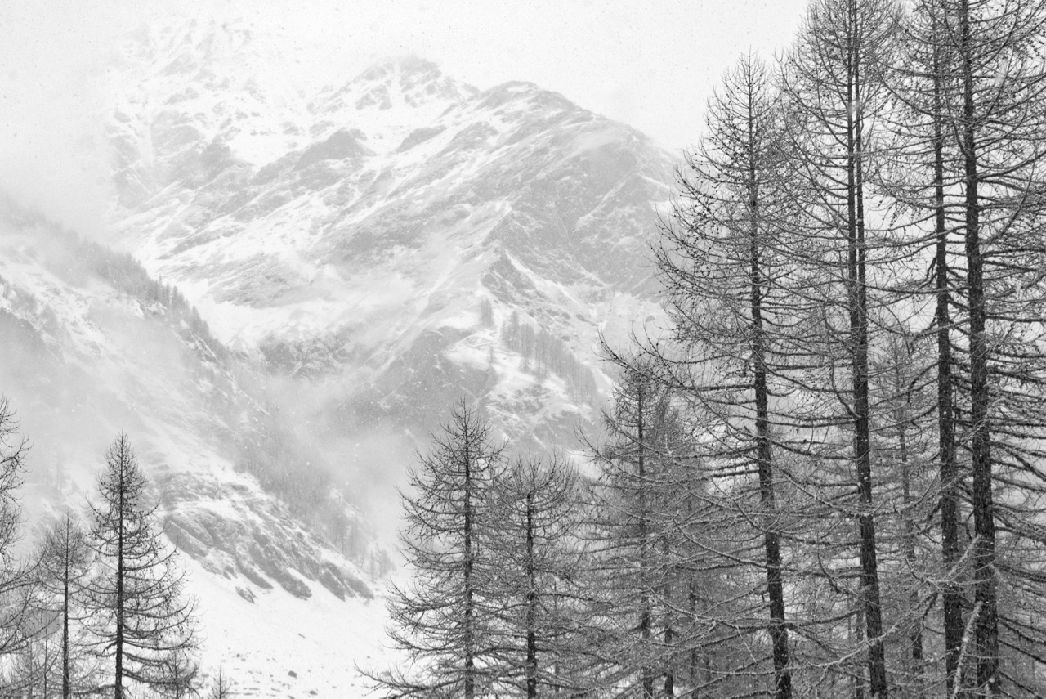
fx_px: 1017
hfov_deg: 54.4
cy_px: 350
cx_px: 523
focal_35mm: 35
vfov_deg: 37.9
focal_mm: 35
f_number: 11
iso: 400
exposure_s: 1/500
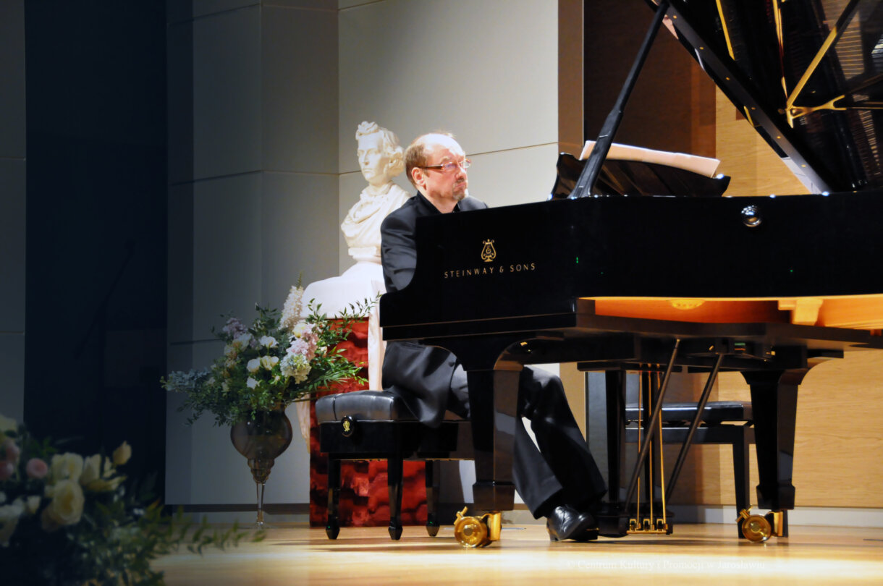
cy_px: 293
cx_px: 442
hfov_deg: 20.9
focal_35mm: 98
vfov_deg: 14.0
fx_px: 2388
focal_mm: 65
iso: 3200
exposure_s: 1/15
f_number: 5
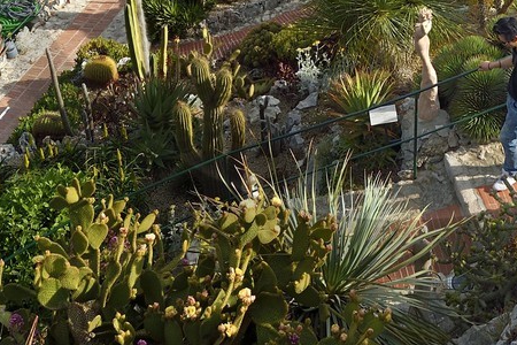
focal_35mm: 71
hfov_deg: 28.0
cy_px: -202
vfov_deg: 17.0
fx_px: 1020
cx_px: 401
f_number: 11
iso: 200
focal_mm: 20
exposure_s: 1/250
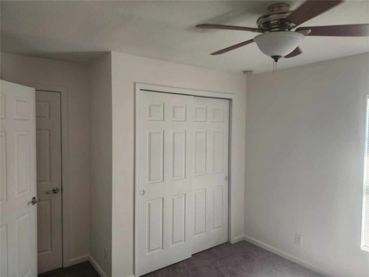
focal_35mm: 23
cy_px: 138
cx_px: 184
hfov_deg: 73.9
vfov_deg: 58.9
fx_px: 245
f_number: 1.8
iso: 100
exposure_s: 1/180
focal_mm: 5.54
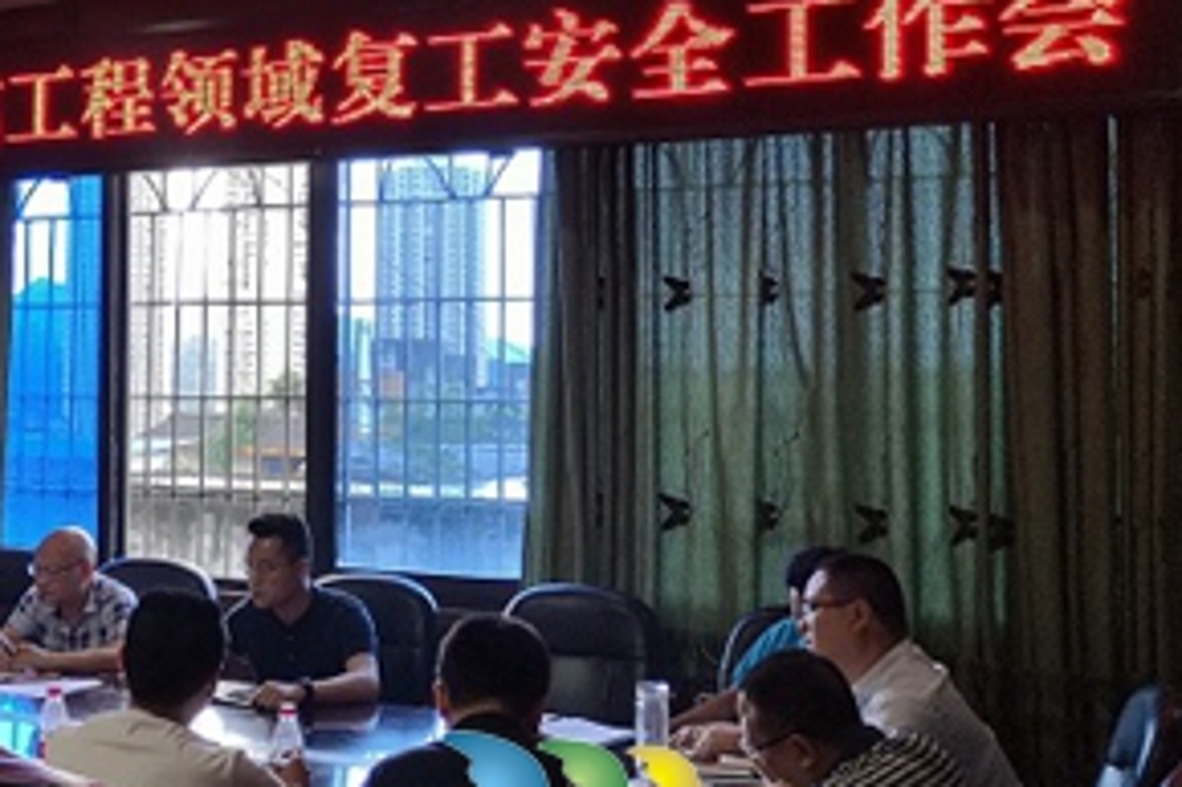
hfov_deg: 36.4
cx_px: 179
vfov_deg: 25.8
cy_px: 275
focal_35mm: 52
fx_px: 1706
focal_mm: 3.95
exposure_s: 1/100
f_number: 1.8
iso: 80
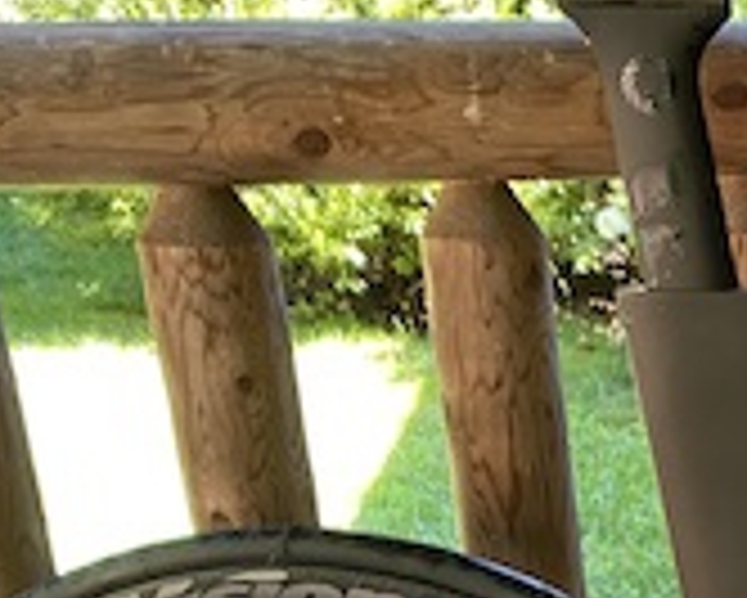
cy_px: 776
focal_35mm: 95
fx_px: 2102
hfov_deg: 18.2
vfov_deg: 15.4
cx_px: 1071
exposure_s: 1/79
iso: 125
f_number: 1.8
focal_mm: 4.25
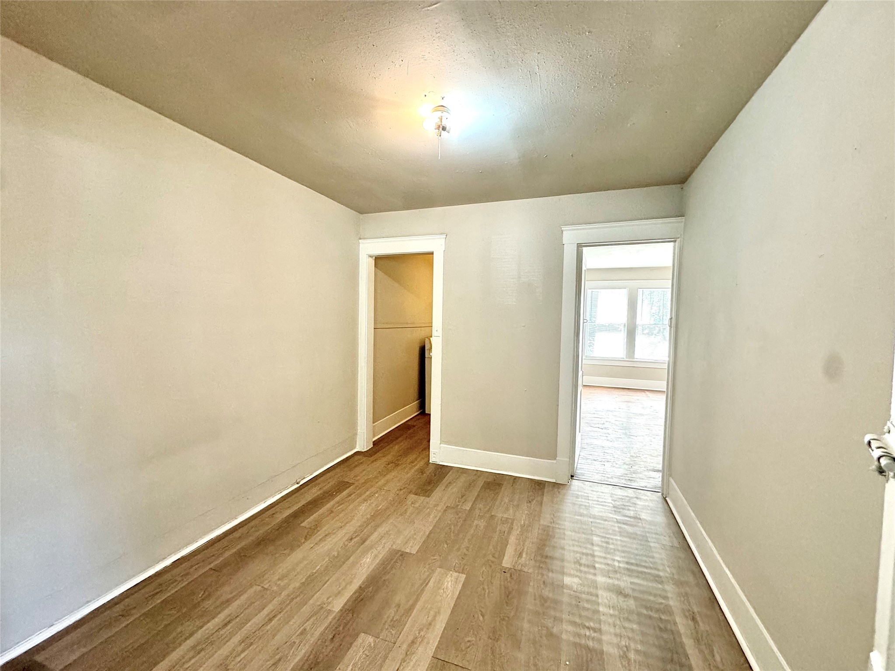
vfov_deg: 85.7
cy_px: 336
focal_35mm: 14
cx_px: 448
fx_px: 362
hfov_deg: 102.1
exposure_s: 1/60
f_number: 2.2
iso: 320
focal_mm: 2.22
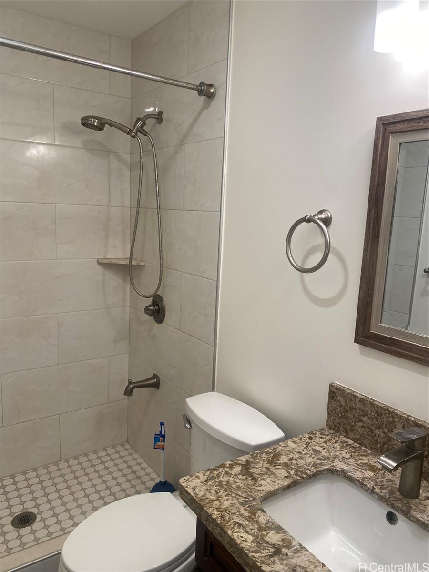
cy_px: 286
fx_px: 430
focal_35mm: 26
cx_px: 214
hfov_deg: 53.1
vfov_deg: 67.3
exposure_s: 1/120
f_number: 1.8
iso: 80
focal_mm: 4.25
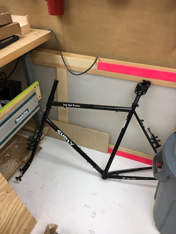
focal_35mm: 29
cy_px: 117
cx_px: 88
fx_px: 197
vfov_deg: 61.7
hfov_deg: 48.2
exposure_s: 1/40
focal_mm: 4.15
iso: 32
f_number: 2.2
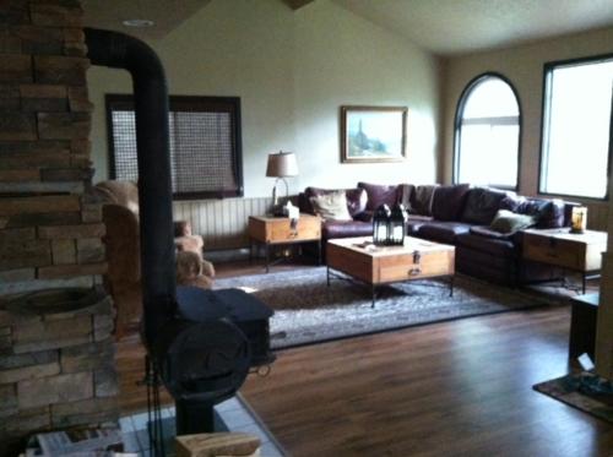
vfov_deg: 40.6
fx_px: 619
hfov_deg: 52.7
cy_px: 228
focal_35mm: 35
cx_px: 306
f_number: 2.8
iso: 1000
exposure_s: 1/15
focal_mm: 3.85
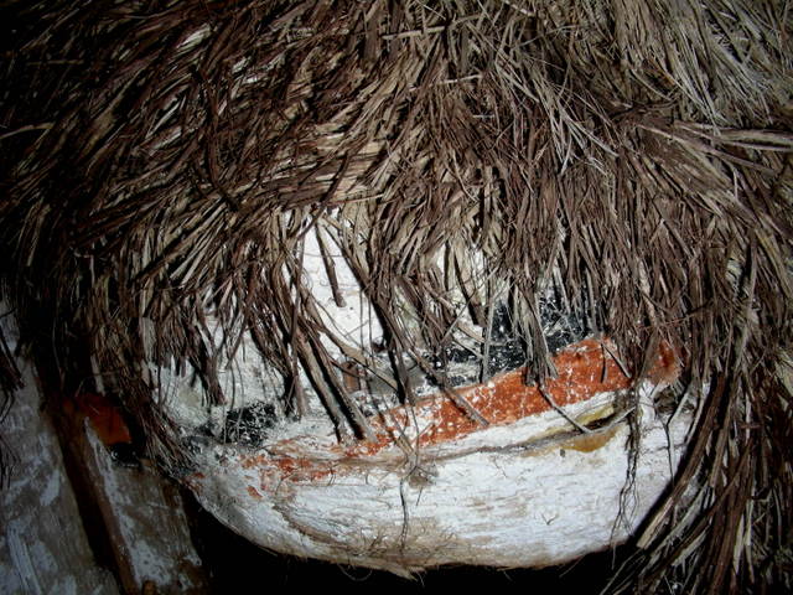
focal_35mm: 38
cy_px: 298
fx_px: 871
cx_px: 396
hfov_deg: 49.0
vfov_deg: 37.7
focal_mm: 6.3
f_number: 6.8
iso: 50
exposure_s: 1/60.1
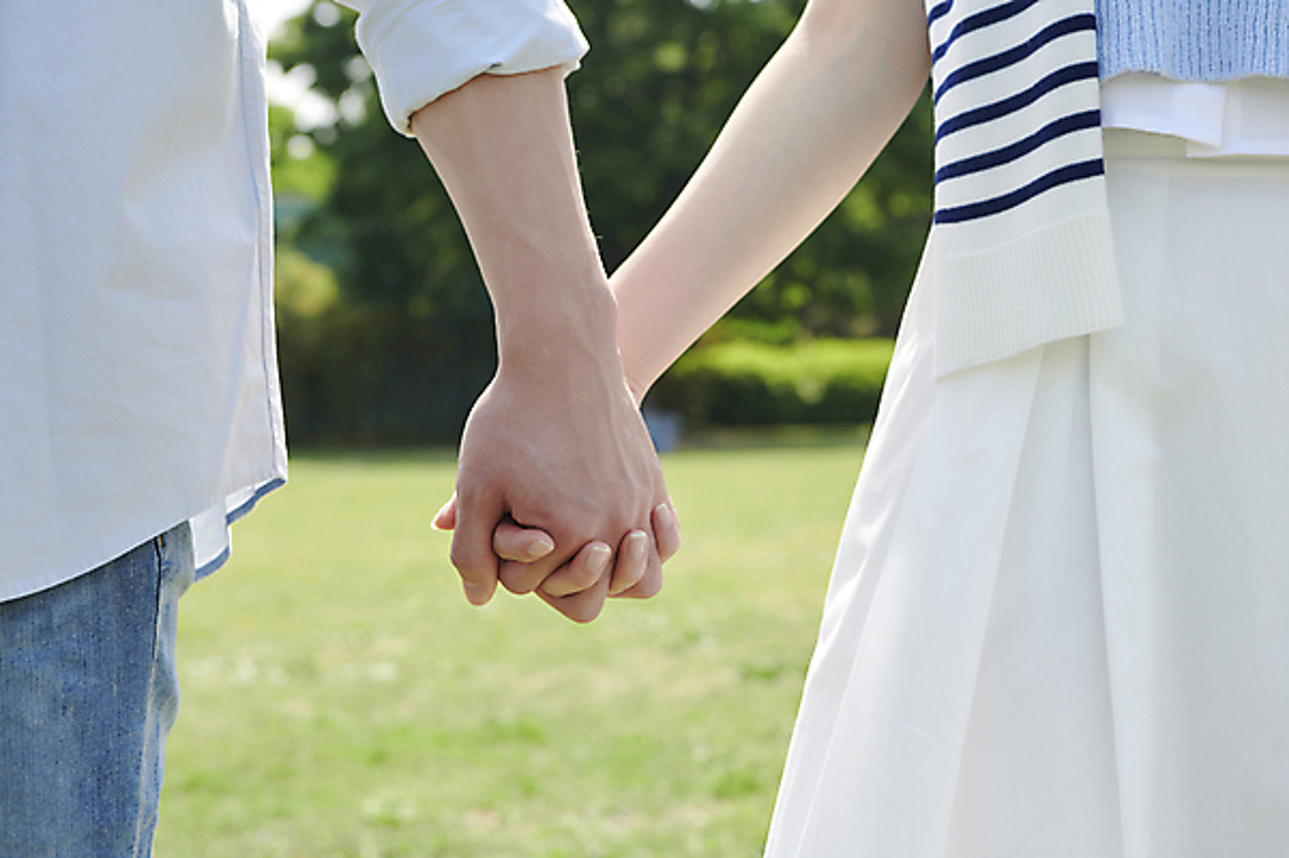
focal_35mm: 67
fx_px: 2398
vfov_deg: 20.3
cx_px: 644
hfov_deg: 30.1
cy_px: 429
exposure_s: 1/200
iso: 100
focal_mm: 56
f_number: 5.6
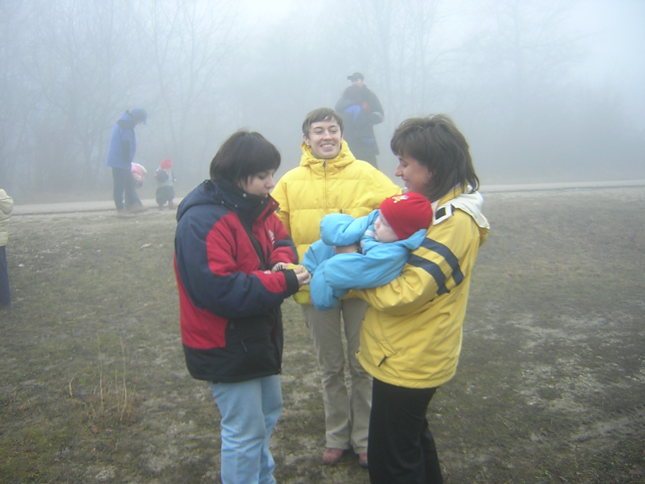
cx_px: 322
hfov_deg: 51.4
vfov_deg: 39.7
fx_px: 671
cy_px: 242
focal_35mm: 36
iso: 100
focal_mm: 4.7
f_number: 2.6
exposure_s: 1/36.2
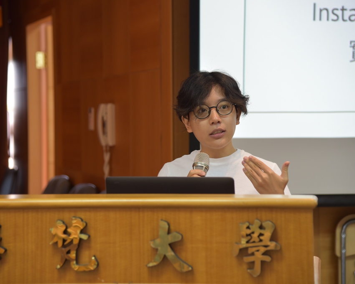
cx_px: 167
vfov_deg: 13.9
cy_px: 141
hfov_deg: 17.3
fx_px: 1166
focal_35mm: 111
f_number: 4
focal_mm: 98
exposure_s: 1/60
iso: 800
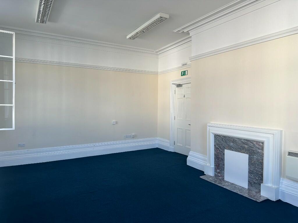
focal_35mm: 24
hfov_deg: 71.6
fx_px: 207
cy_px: 112
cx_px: 149
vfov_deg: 56.8
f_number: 1.78
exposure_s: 1/165
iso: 64
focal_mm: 6.86
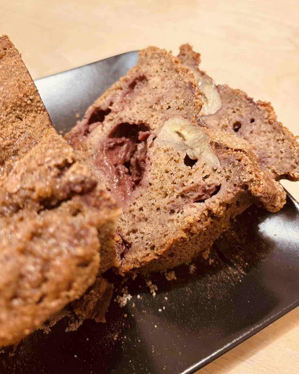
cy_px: 178
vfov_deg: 62.2
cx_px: 152
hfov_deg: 51.5
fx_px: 310
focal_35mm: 28
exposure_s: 1/50
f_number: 1.6
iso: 200
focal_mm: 5.96
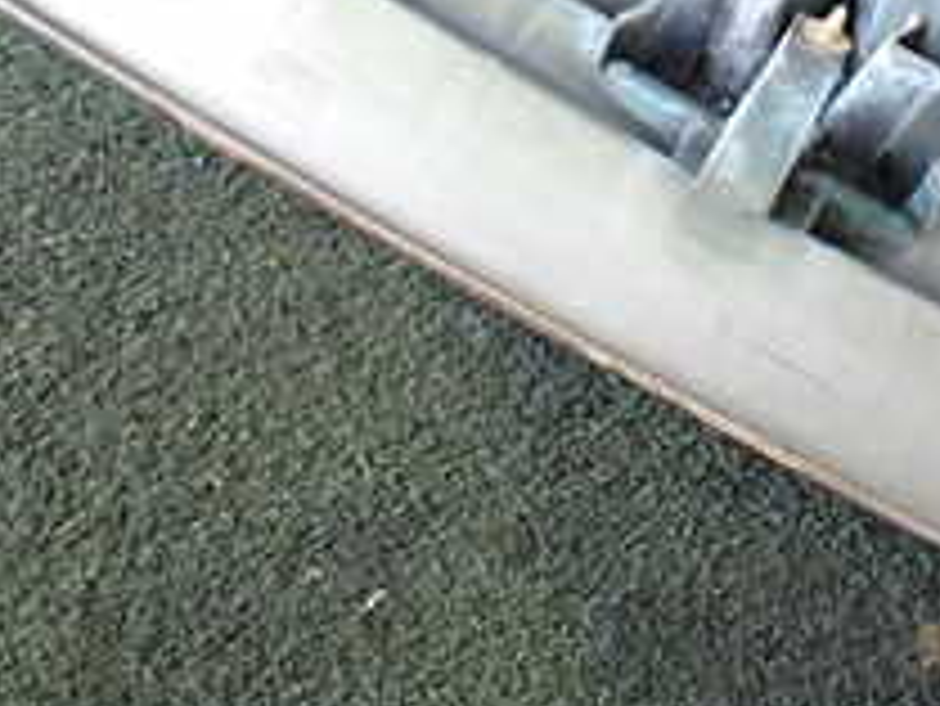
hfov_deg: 22.3
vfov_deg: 16.8
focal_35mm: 86
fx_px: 2337
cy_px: -18
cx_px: 823
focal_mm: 5.4
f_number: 2.3
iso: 500
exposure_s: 1/125
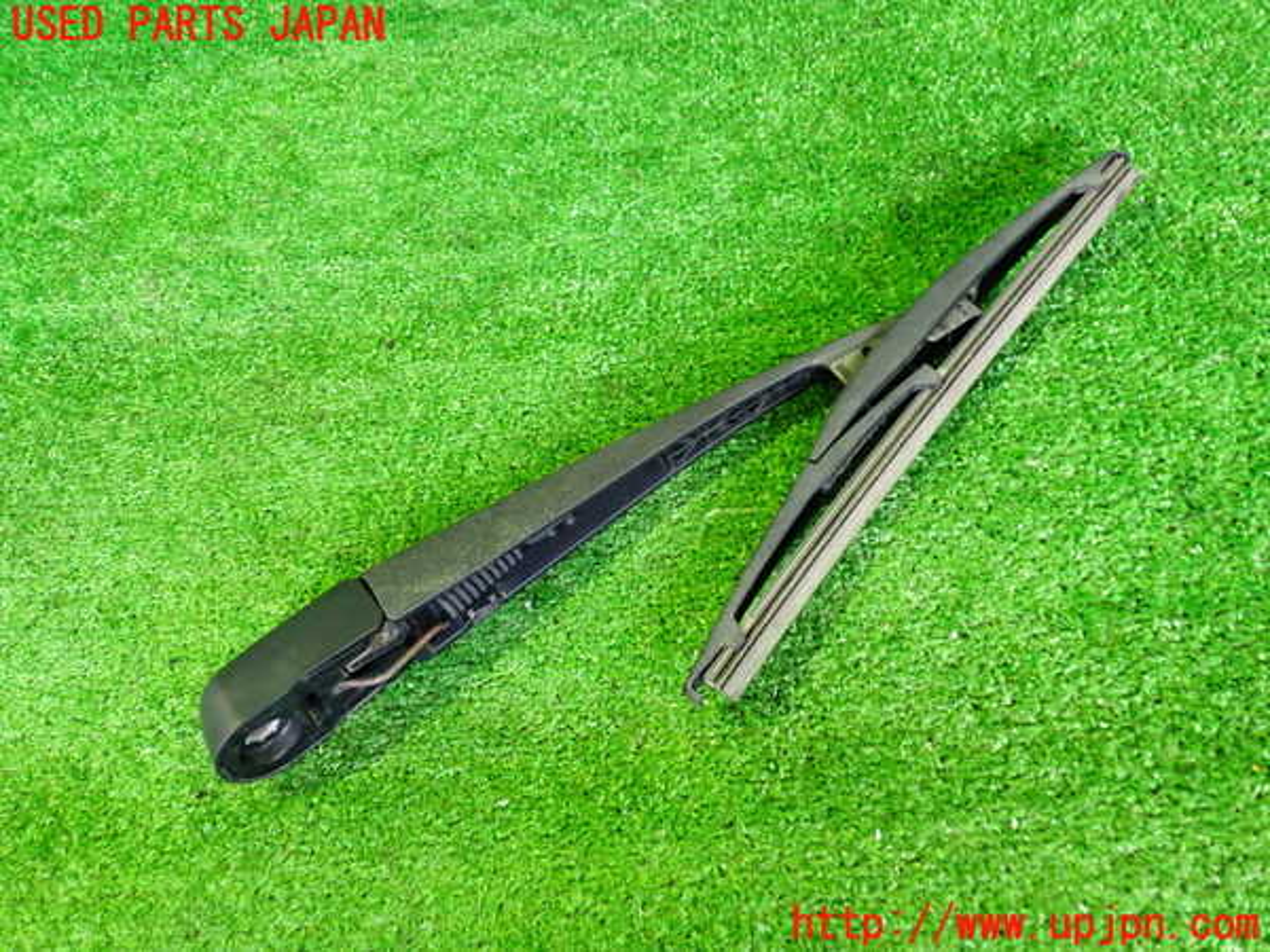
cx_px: 635
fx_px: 1101
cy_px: 476
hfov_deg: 60.0
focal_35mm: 30
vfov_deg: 46.8
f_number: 2.3
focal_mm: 5.4
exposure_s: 1/30
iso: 800
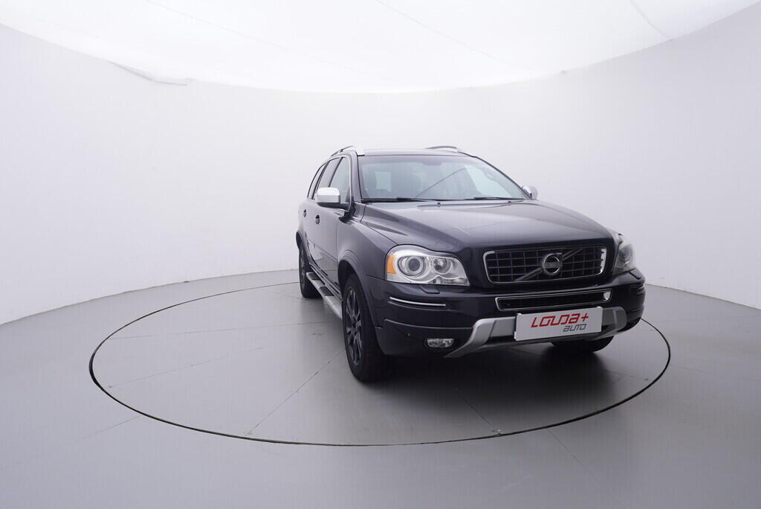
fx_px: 476
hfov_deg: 77.3
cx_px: 380
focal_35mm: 22
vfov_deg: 56.2
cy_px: 254
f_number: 5
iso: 200
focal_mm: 15
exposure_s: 1/80
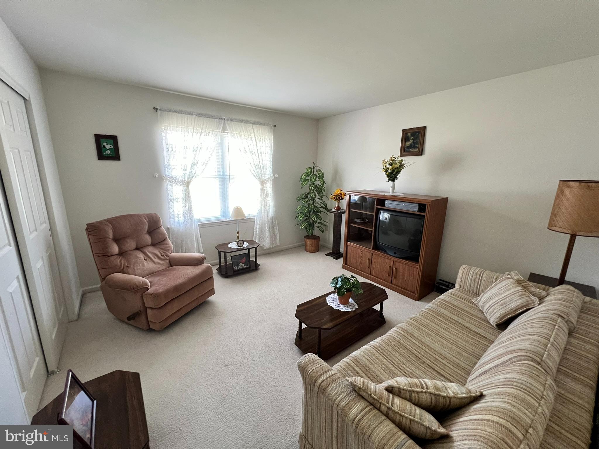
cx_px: 300
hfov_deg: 106.2
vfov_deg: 89.9
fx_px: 225
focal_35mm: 13
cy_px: 224
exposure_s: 1/60
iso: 400
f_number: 1.8
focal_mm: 1.57
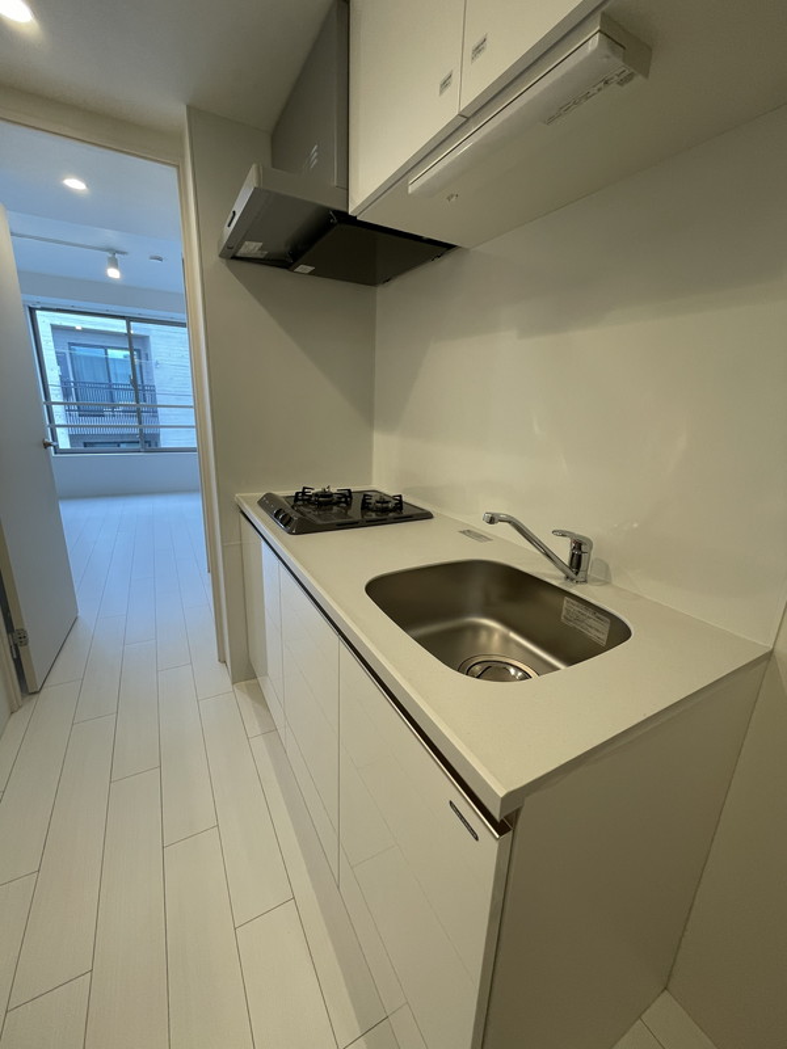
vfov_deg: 102.1
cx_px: 394
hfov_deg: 85.7
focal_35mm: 14
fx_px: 424
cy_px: 524
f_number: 2.4
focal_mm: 1.55
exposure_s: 1/100
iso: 125
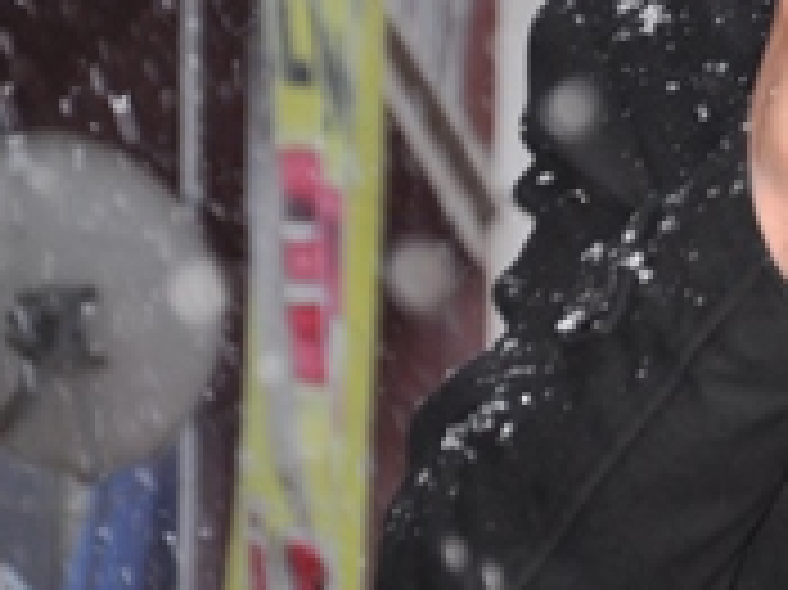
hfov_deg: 4.7
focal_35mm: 421
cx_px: 1229
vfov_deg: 3.5
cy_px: -115
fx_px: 9577
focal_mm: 80
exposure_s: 1/60
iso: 640
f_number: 5.3
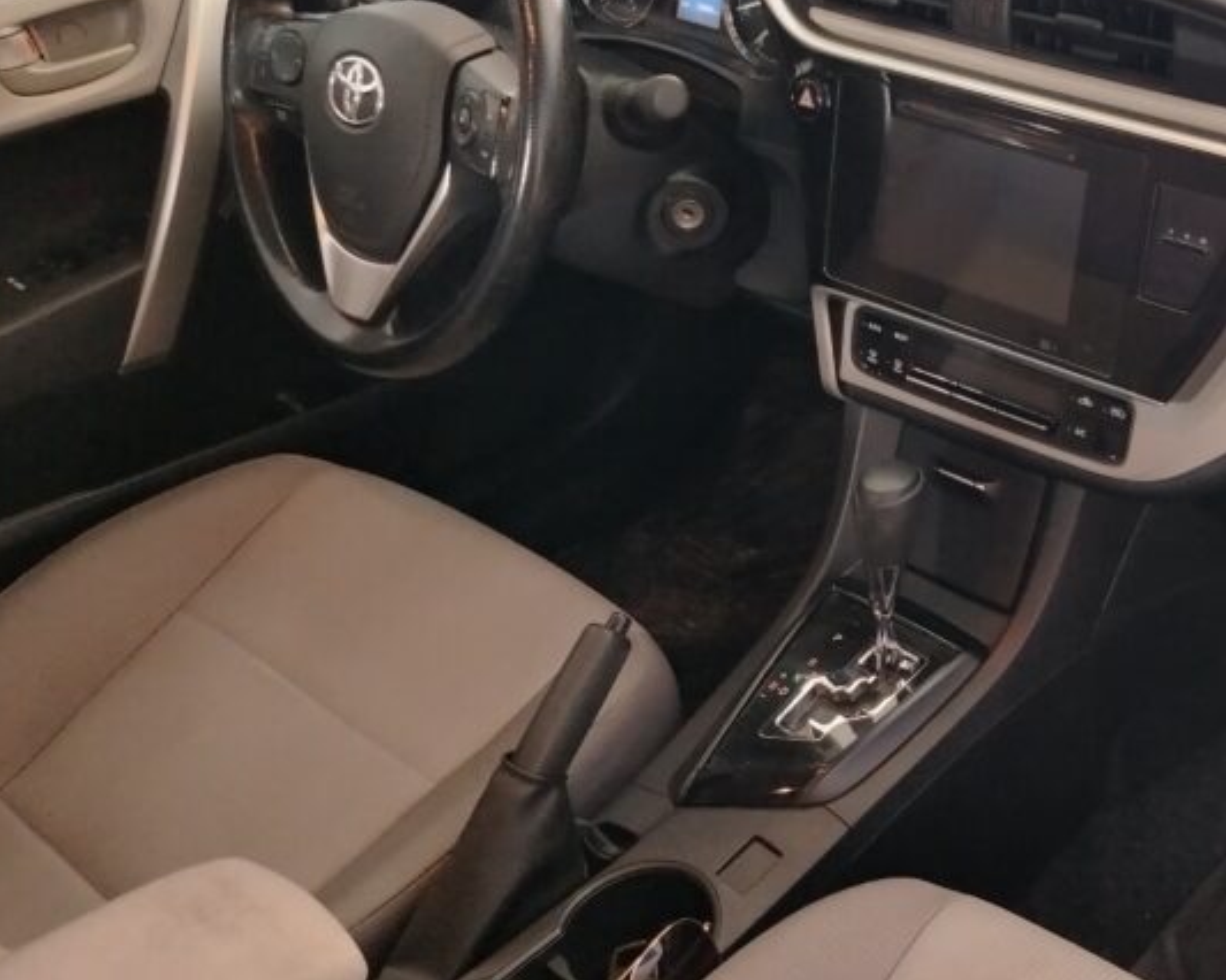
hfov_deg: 39.3
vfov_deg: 33.4
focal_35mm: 45
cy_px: 467
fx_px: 1632
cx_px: 1007
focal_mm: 5.25
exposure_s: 1/25
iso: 1341
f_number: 1.75
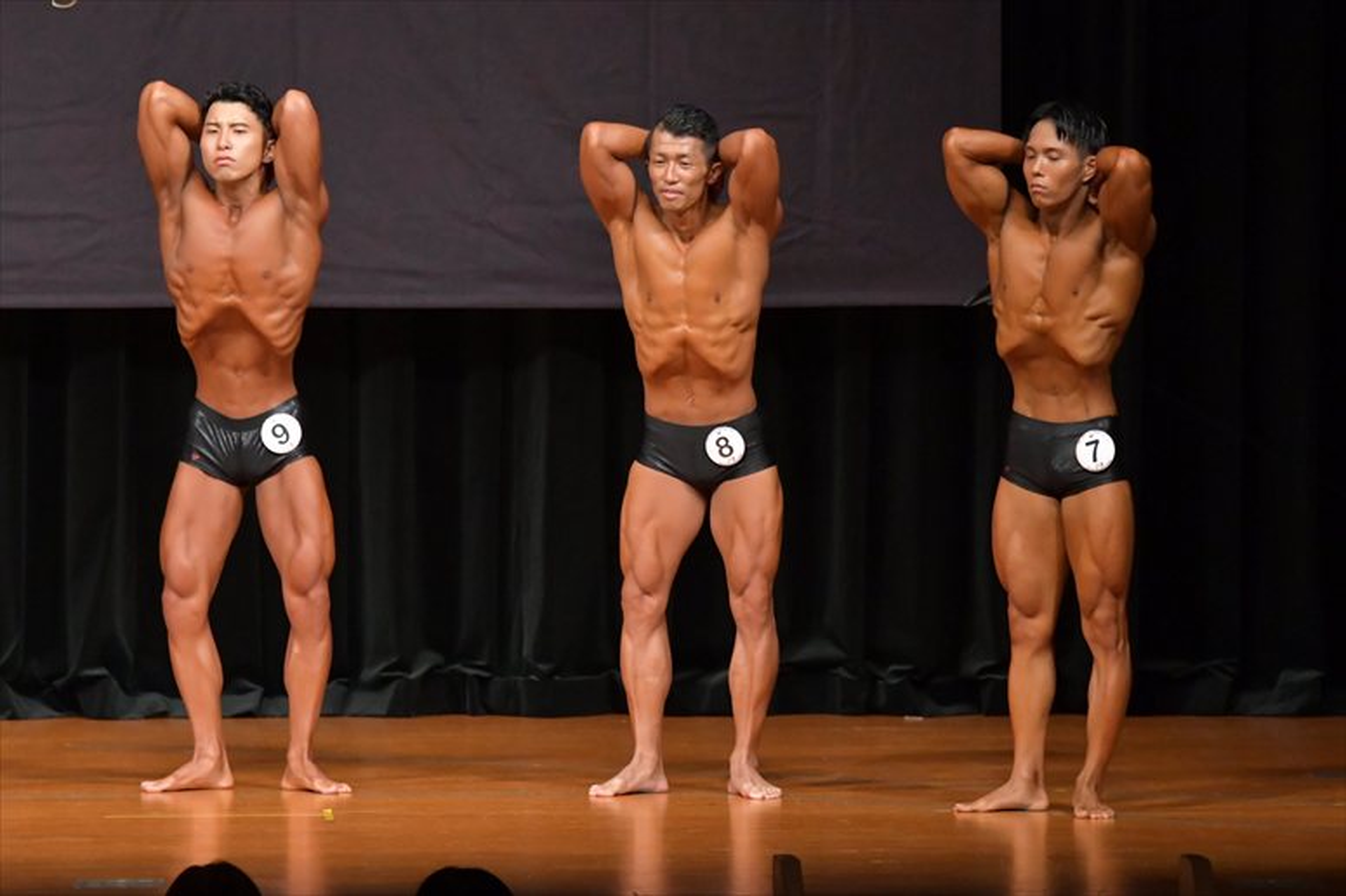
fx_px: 9530
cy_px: 448
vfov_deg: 5.4
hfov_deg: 8.1
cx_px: 673
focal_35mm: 255
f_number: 5.6
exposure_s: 1/400
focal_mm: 170
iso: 6400
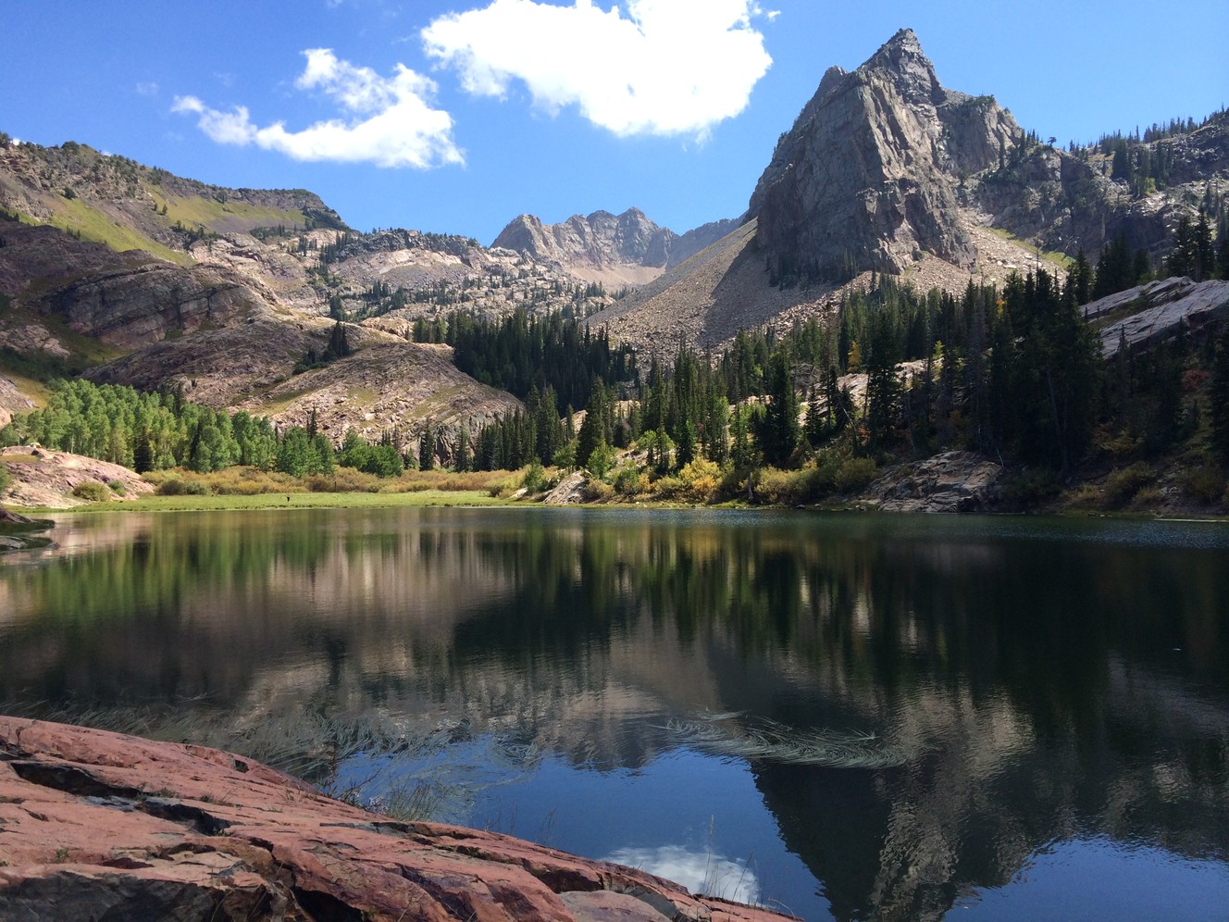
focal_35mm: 30
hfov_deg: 60.0
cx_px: 614
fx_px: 1065
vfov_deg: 46.8
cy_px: 461
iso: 32
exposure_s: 1/1172
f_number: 2.2
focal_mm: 4.12
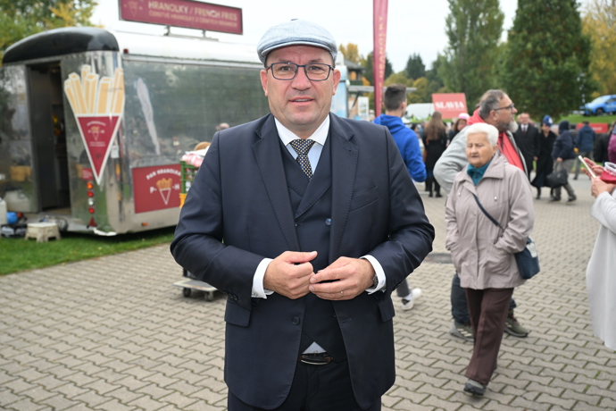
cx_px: 308
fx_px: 650
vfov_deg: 35.1
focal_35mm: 38
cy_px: 206
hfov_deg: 50.7
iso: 400
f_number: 5
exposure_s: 1/250
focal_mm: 38
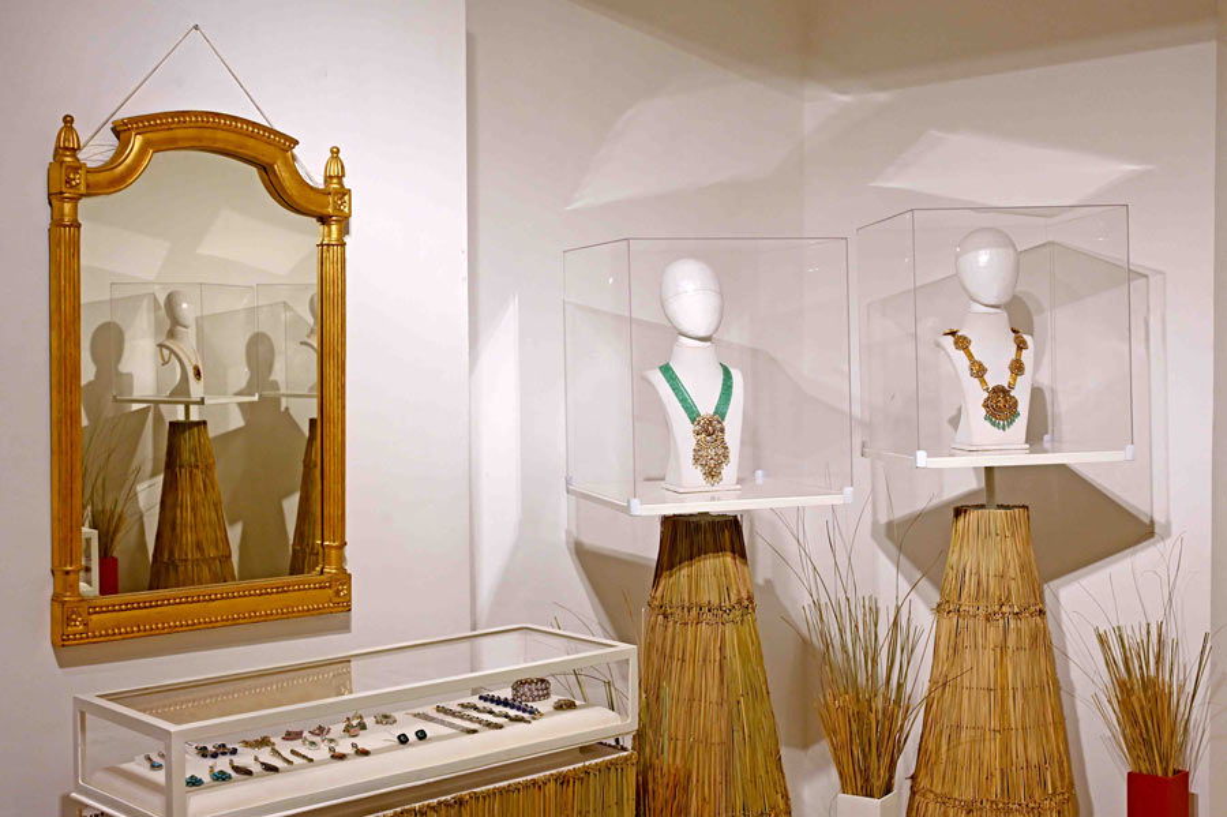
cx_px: 614
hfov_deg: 44.5
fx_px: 1499
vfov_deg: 30.5
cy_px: 408
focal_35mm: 44
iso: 2000
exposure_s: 1/160
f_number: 7.1
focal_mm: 44
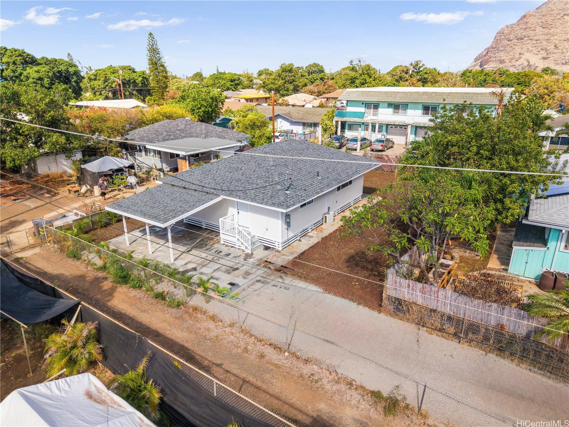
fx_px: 394
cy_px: 214
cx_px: 284
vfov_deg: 56.8
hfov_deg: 71.6
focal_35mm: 24
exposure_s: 1/90
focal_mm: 8.67
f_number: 1.8
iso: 150
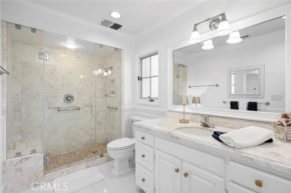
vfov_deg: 73.6
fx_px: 129
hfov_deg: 96.8
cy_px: 96
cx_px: 146
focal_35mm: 16
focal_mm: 16
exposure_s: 1/6
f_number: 8
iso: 200
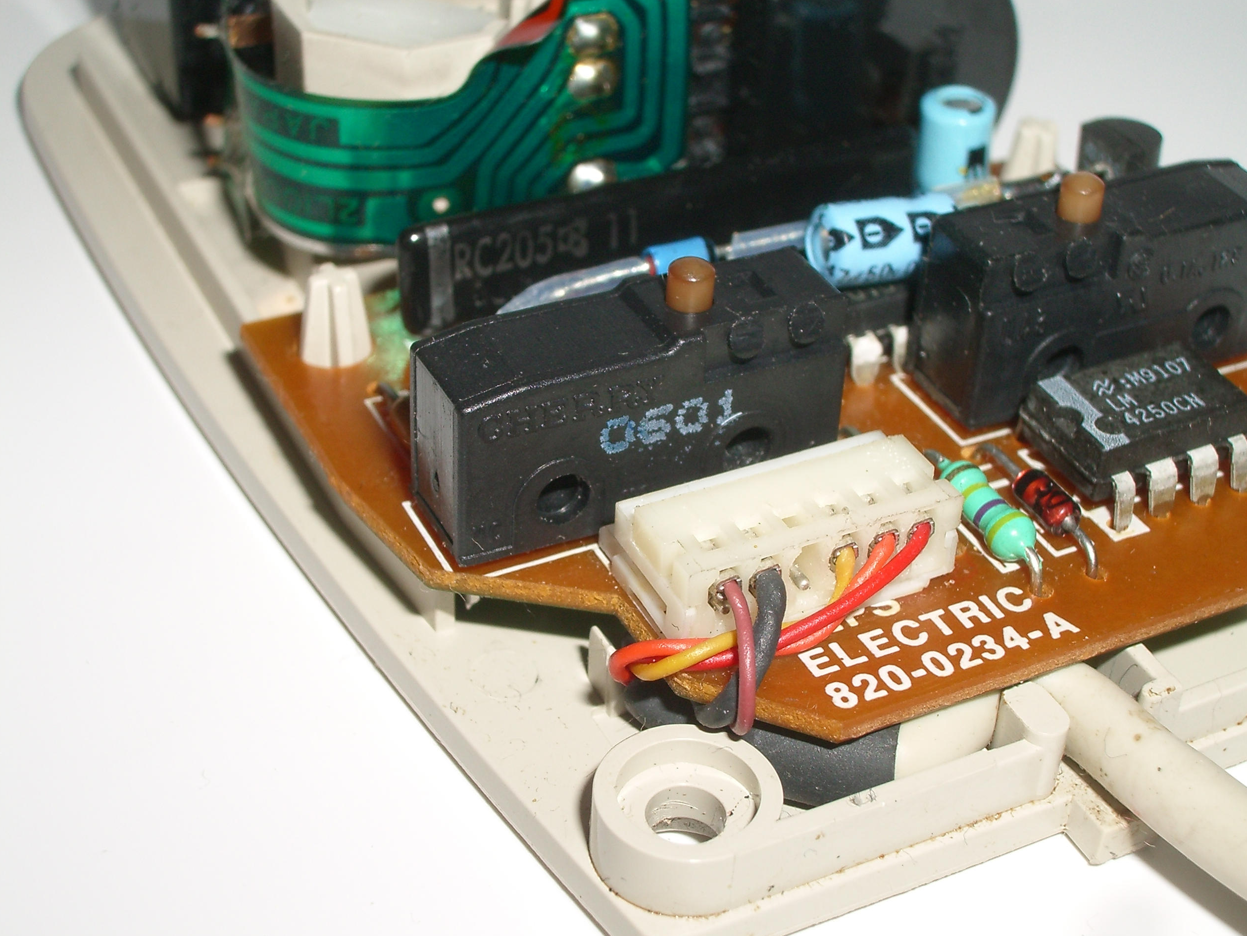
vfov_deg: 23.3
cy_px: 470
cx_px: 631
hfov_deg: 30.7
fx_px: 2270
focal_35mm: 63
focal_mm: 10.2
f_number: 5.6
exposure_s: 1/60
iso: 80
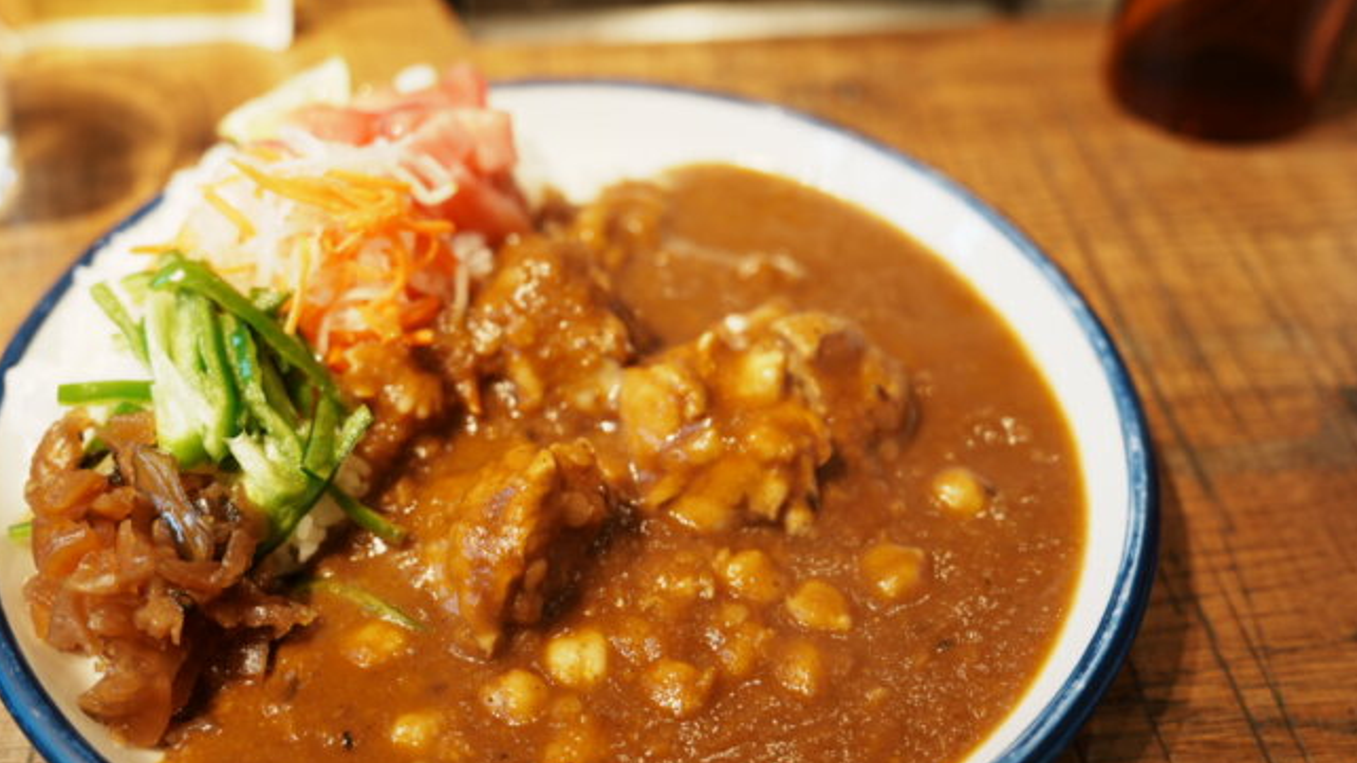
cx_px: 596
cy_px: 472
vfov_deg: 30.3
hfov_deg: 51.5
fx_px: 1403
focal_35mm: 39
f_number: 2.8
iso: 320
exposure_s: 1/40
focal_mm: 31
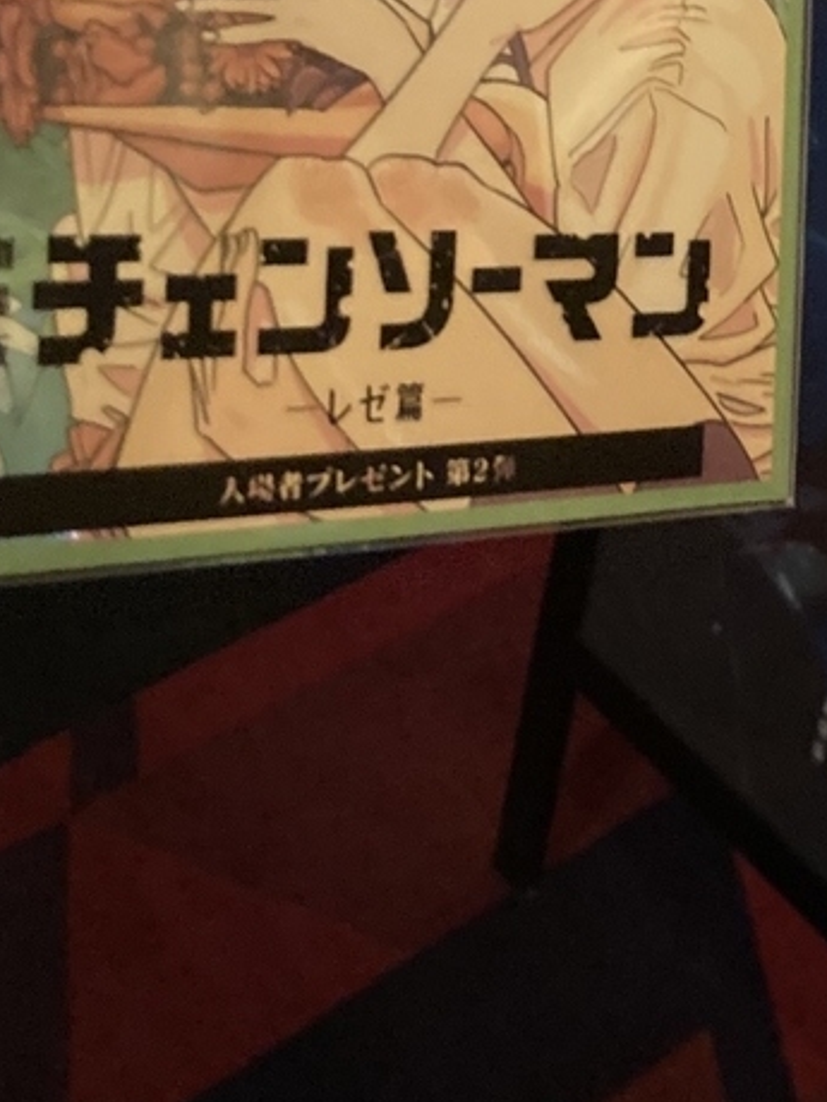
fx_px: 2325
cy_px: 36
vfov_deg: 25.5
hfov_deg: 19.1
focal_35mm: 73
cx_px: 968
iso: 640
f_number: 1.8
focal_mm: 3.99
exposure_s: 1/20
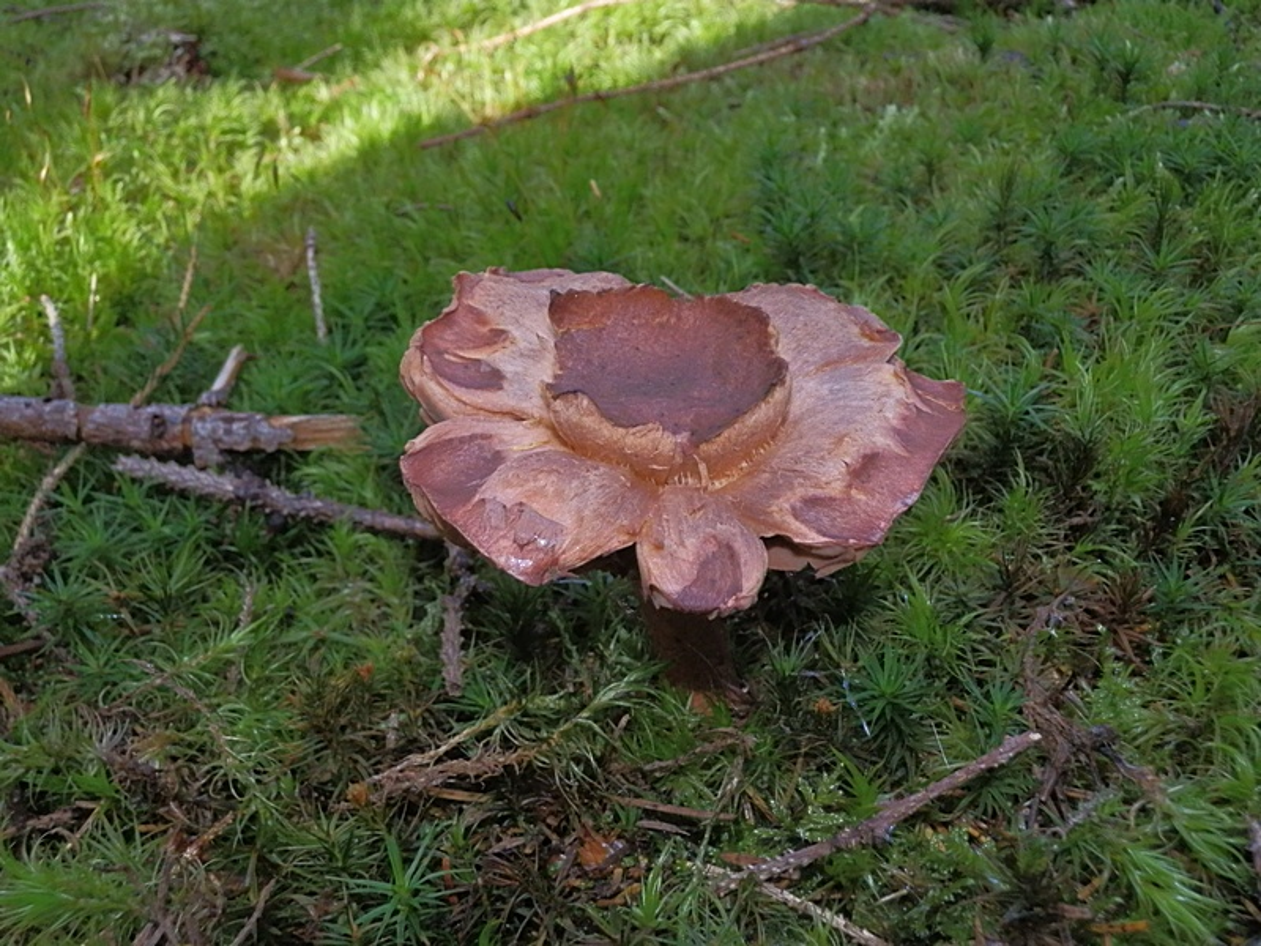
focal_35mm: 37
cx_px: 630
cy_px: 473
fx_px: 1348
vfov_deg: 38.7
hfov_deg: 50.1
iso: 800
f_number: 9.9
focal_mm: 6.7
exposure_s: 1/40
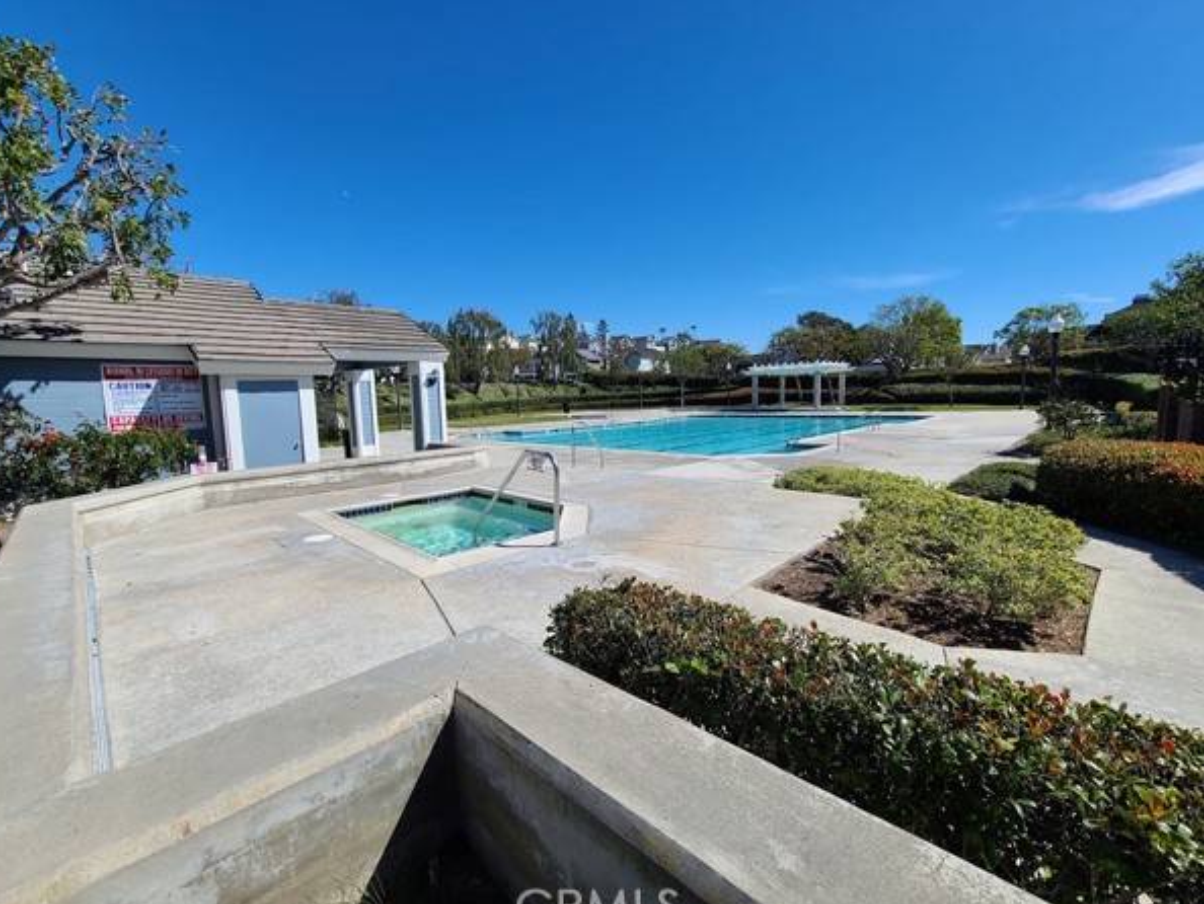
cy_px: 450
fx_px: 487
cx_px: 590
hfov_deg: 102.0
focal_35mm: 14
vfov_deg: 85.7
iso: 50
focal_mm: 2.2
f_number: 2.2
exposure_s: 1/2364
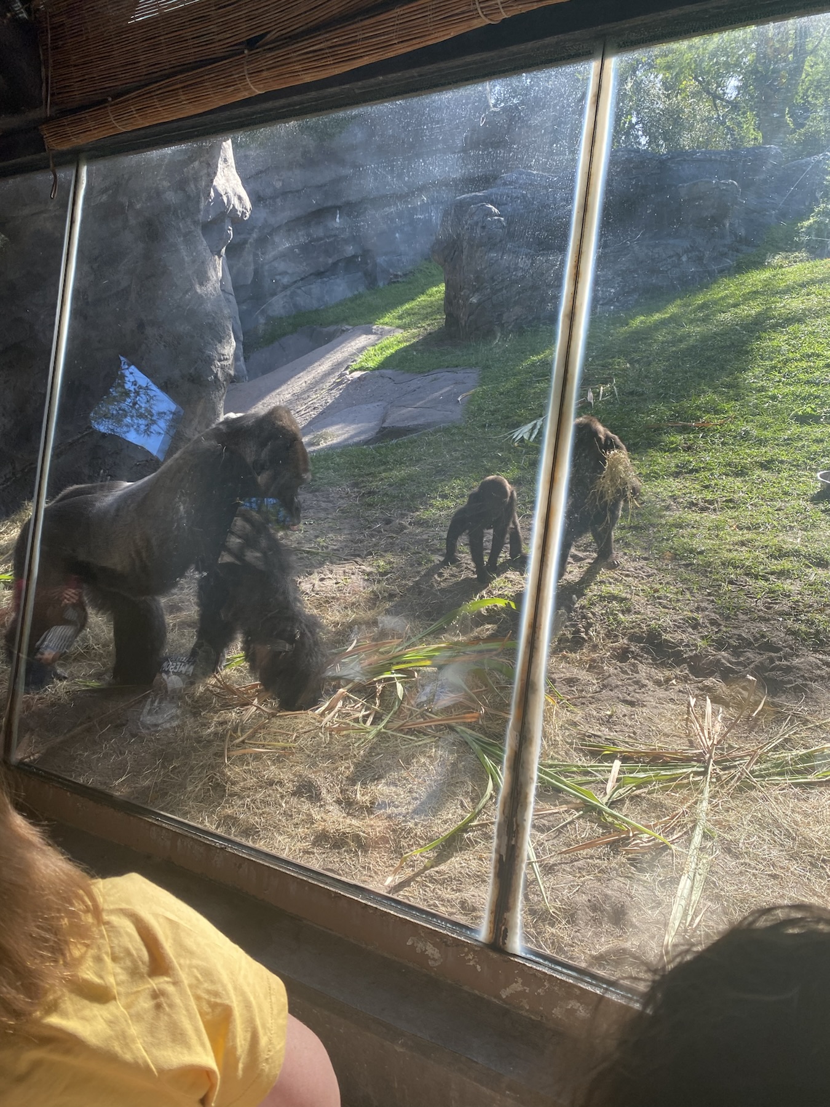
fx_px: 831
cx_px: 415
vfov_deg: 67.3
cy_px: 554
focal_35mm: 26
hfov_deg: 53.1
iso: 32
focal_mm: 4.25
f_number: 1.8
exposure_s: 1/447
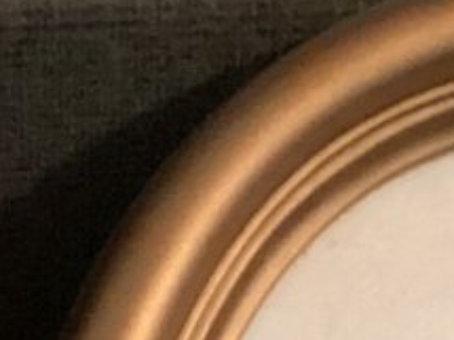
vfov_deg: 6.7
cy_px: 510
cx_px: -64
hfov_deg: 9.0
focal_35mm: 218
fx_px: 2858
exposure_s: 1/20
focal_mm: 3.3
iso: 800
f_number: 2.4
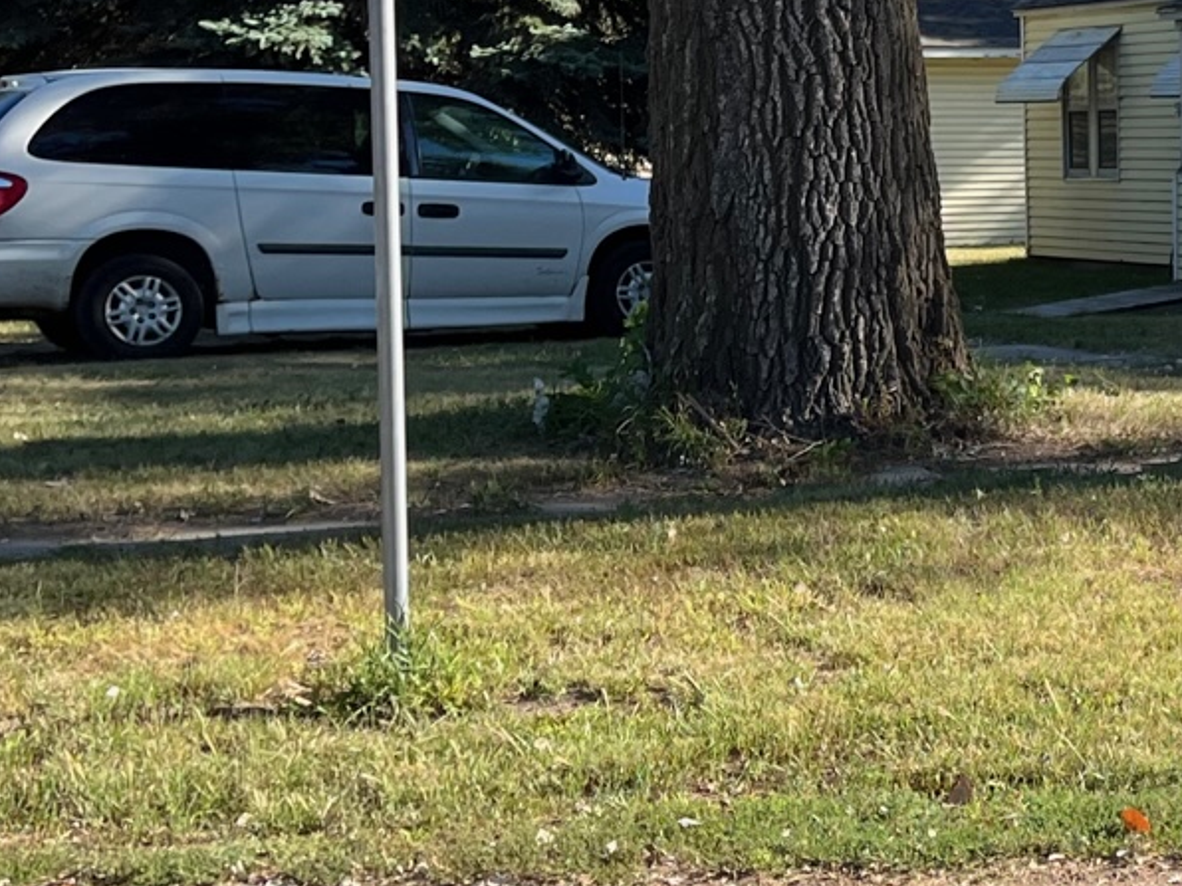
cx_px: 1549
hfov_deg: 20.3
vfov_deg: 16.7
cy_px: 287
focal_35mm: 88
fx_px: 3005
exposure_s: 1/1422
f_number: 1.6
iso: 50
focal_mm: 5.1
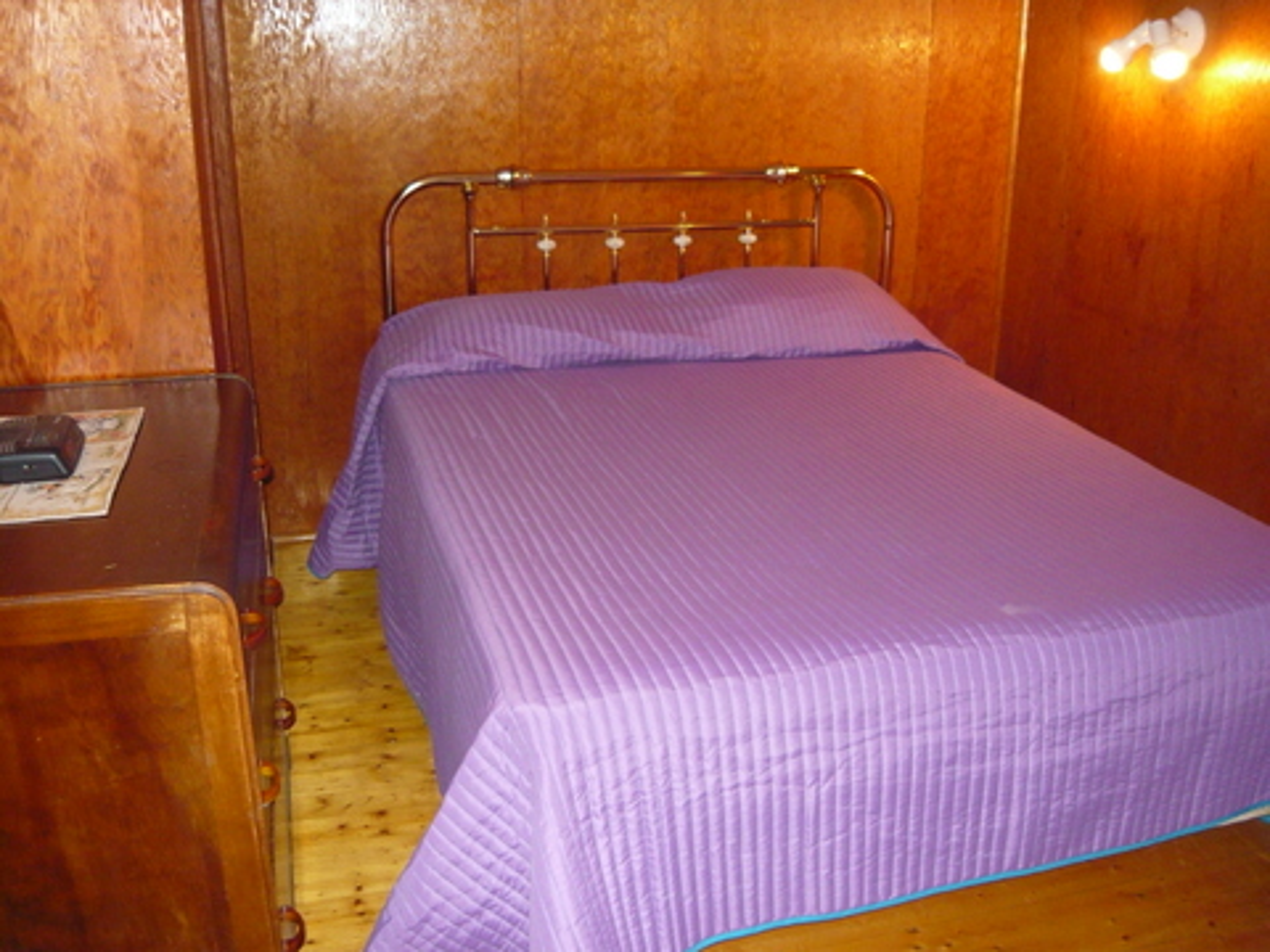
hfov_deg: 55.4
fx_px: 1211
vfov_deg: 42.9
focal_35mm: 33
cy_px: 476
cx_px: 635
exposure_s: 1/30
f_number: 2.8
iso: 400
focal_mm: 5.5
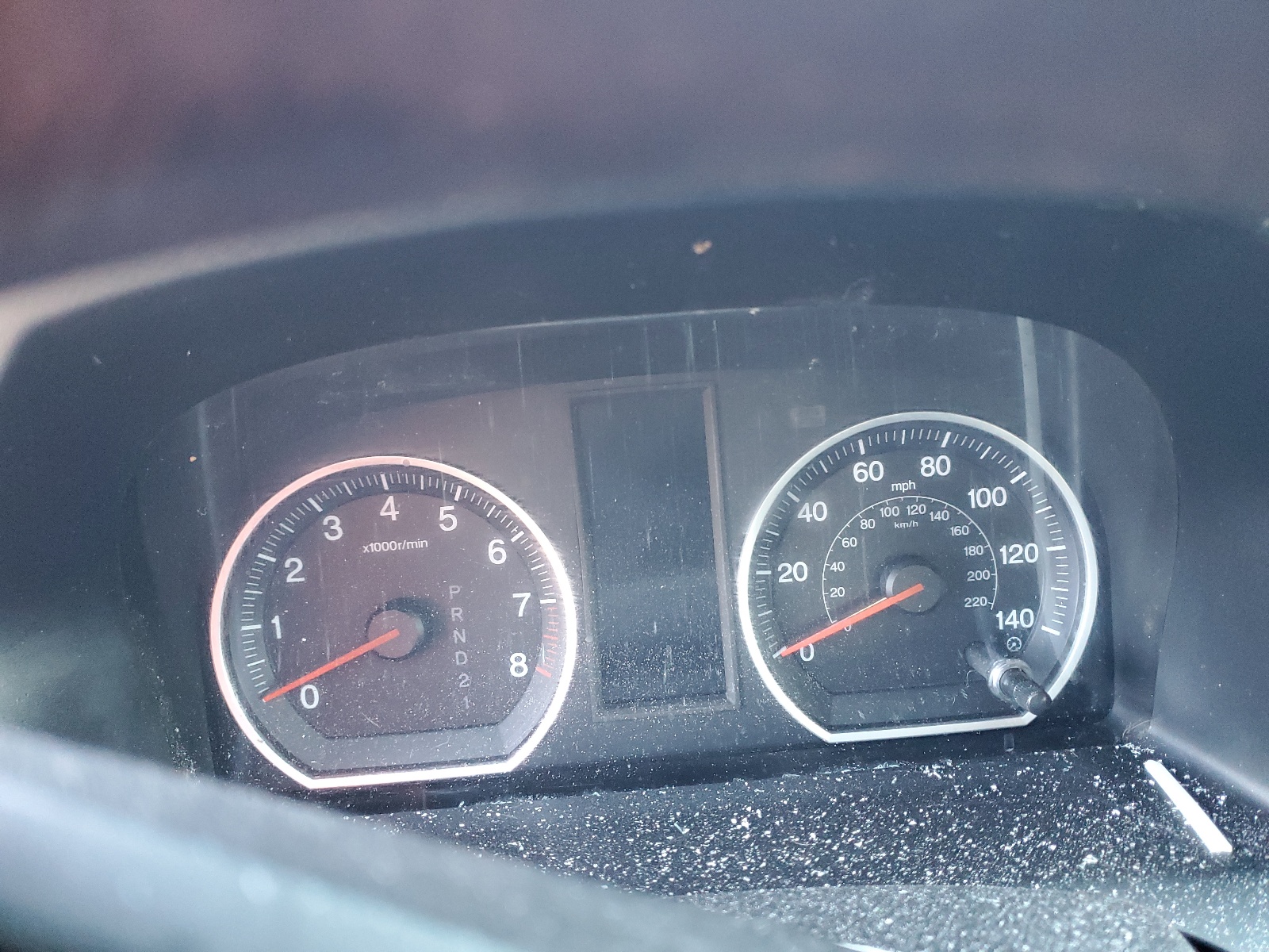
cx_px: 634
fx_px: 953
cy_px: 476
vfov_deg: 53.1
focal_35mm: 26
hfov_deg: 67.3
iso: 407
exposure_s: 1/60.2
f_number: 1.5
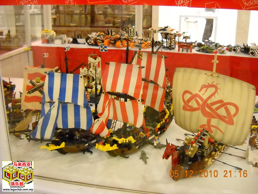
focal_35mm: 41
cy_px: 97
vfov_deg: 35.1
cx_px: 129
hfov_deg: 45.8
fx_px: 306
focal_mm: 6.72
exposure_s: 1/64
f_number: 3.1
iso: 800
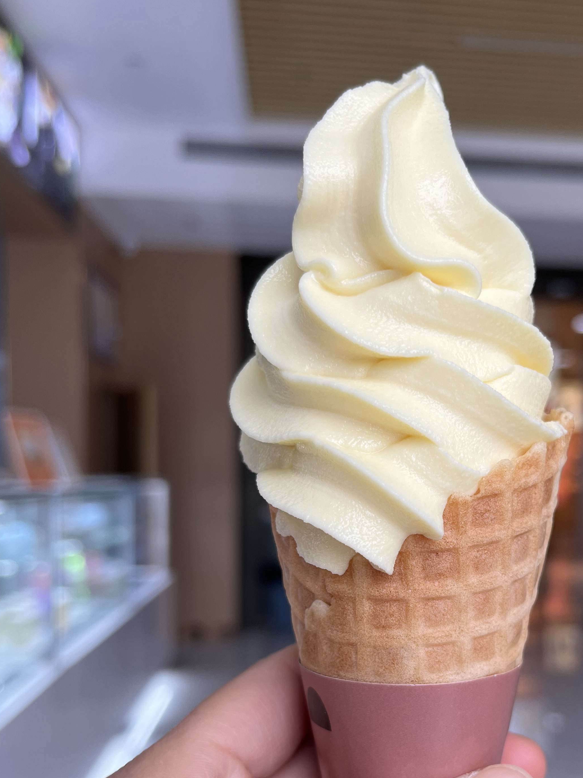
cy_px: 517
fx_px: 853
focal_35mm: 38
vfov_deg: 48.2
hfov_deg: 37.0
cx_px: 418
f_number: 1.6
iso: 32
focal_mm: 5.1
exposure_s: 1/133
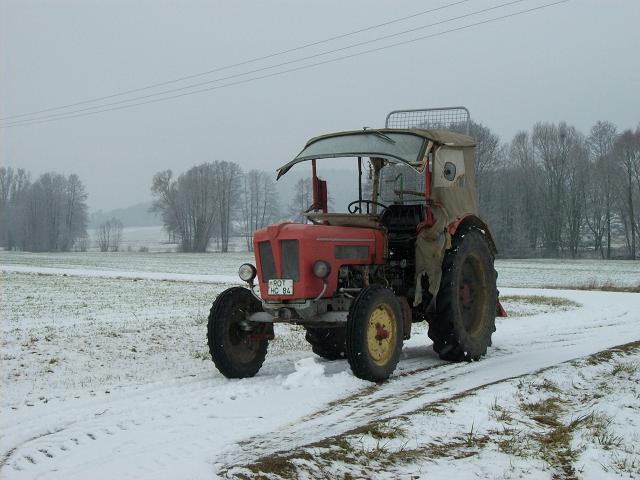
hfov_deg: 27.8
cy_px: 240
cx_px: 320
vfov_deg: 21.0
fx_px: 1294
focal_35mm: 70
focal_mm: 11.6
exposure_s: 1/294
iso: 80
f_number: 6.7
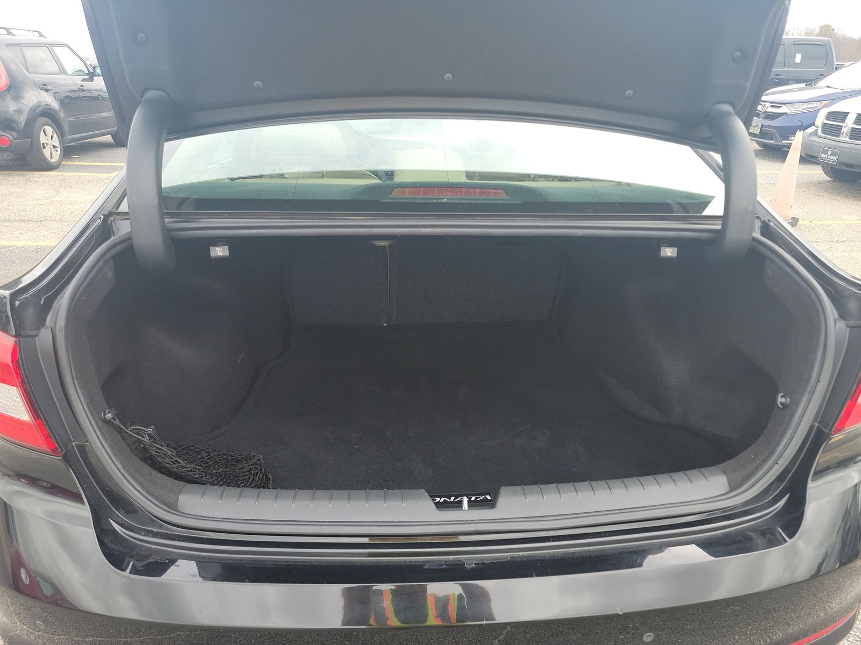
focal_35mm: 24
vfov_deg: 56.8
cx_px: 430
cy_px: 322
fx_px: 597
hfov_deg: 71.6
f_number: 1.8
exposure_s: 1/119
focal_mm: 6.7
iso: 53
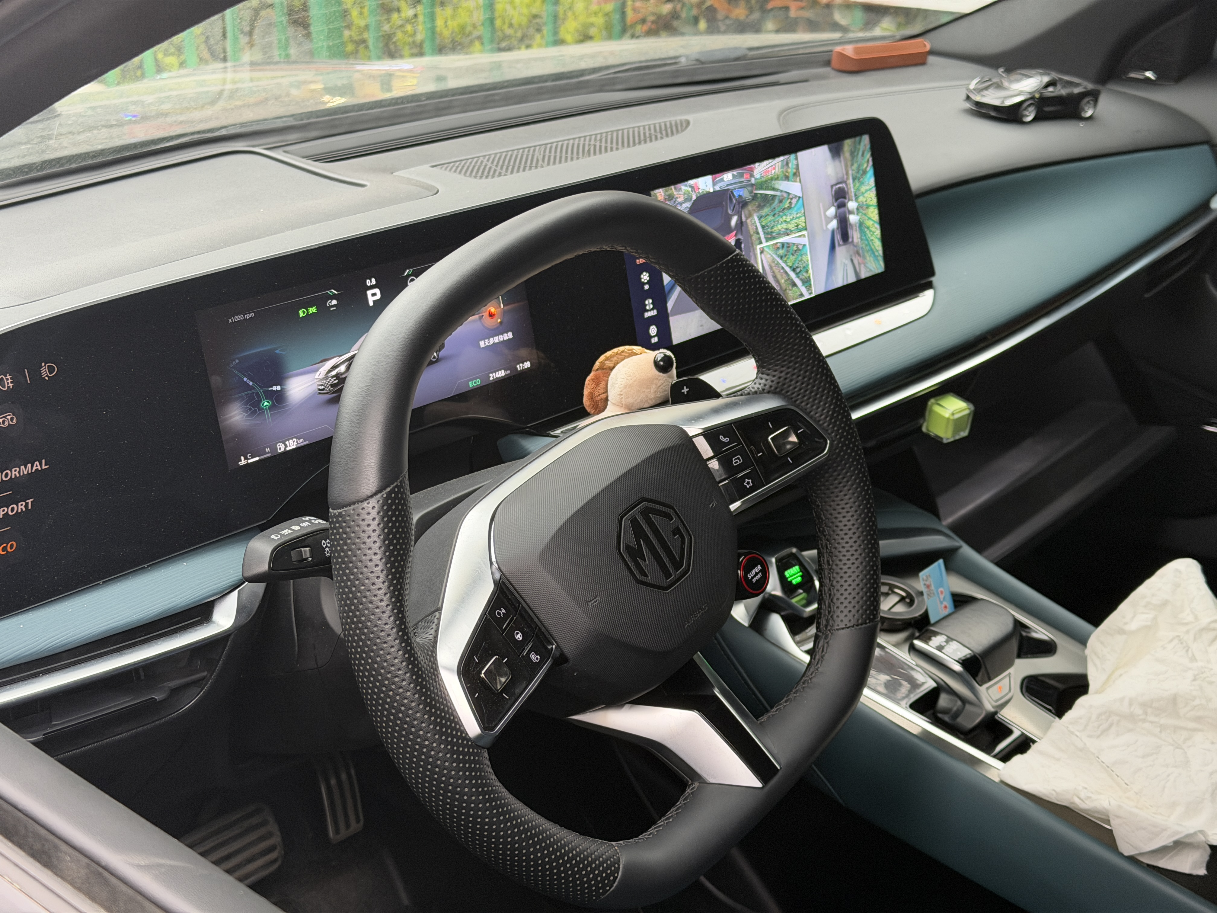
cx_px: 608
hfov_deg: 39.7
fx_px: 1688
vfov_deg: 30.3
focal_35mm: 48
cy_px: 456
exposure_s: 1/60
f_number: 1.78
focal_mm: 6.76
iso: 200
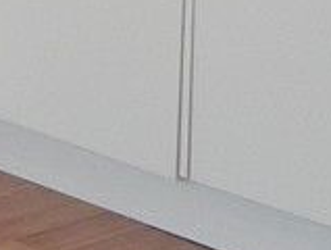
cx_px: -323
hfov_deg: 10.8
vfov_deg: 8.5
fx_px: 1600
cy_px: -225
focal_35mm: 167
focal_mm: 4.6
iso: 280
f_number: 2.8
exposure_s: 1/30
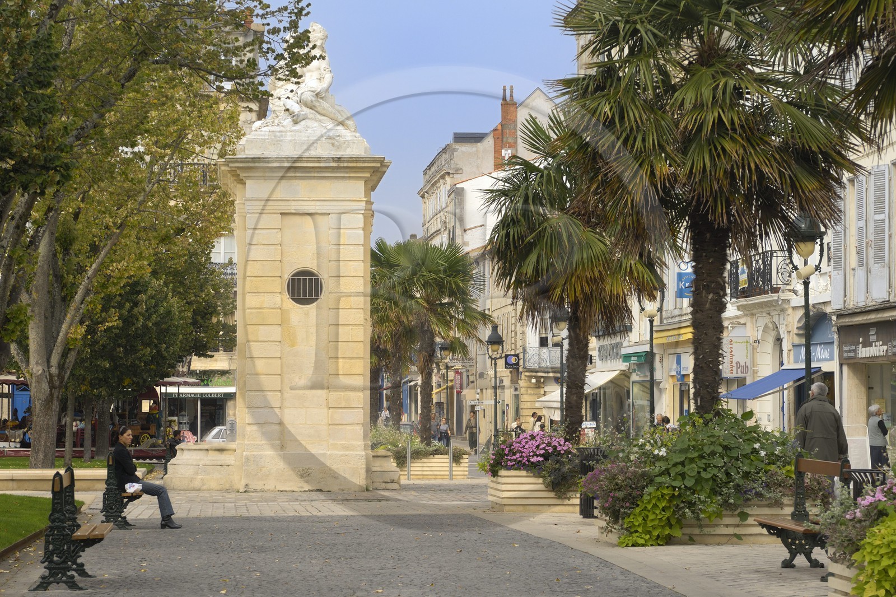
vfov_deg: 13.0
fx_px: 2613
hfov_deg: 19.5
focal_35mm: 105
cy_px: 298
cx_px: 448
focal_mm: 70
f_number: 6.3
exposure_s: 1/160
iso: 100
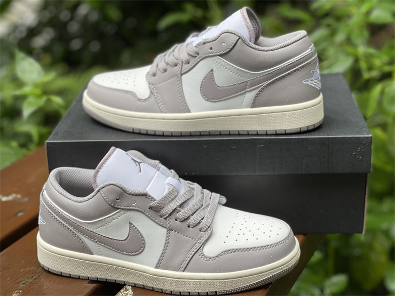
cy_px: 148
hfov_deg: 30.3
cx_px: 198
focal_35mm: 64
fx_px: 730
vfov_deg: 22.9
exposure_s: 1/121
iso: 50
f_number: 2.2
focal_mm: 7.5
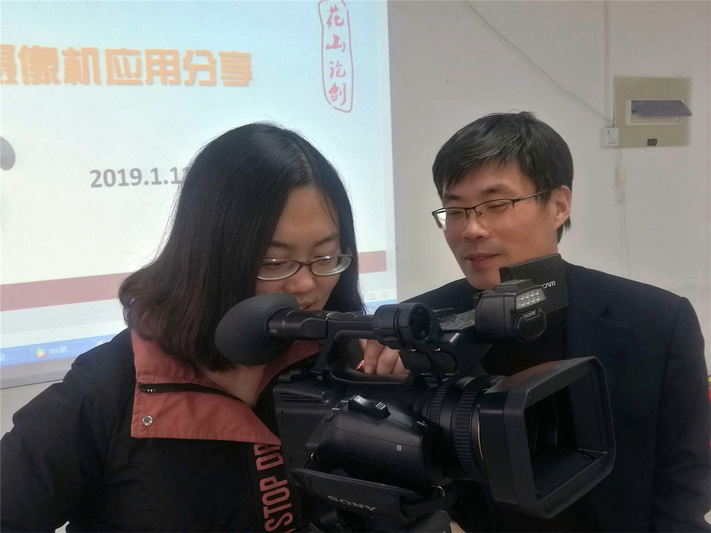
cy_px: 266
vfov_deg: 35.1
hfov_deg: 45.8
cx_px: 356
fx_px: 842
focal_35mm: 41
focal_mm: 4.04
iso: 100
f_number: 2
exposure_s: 1/33.3
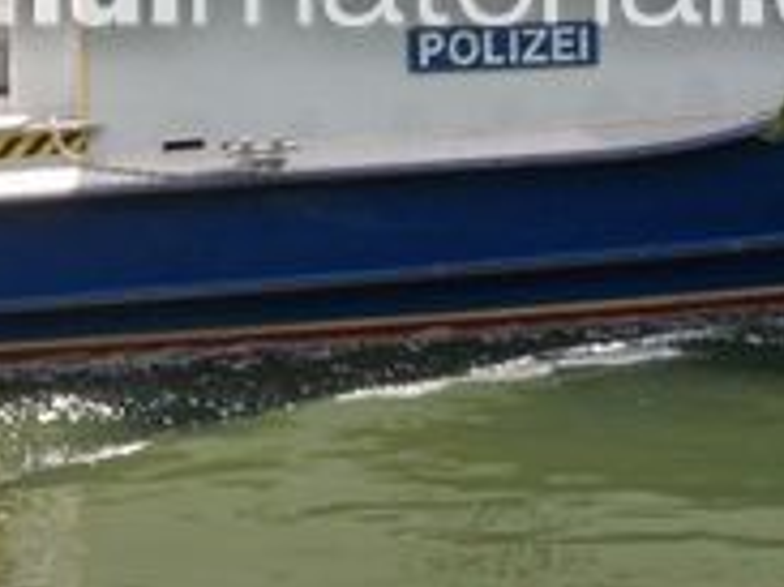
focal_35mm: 168
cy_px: -223
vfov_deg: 8.7
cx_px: 193
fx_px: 3802
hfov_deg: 11.7
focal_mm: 10
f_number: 6.1
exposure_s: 1/119
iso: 64
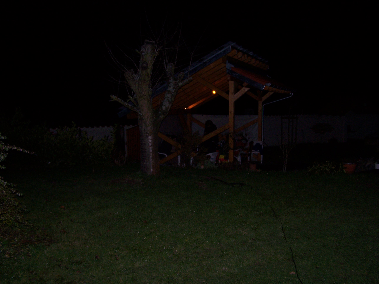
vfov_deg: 37.7
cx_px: 190
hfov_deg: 49.0
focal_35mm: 38
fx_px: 416
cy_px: 142
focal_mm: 6.3
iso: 140
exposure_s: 1/60
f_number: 2.8
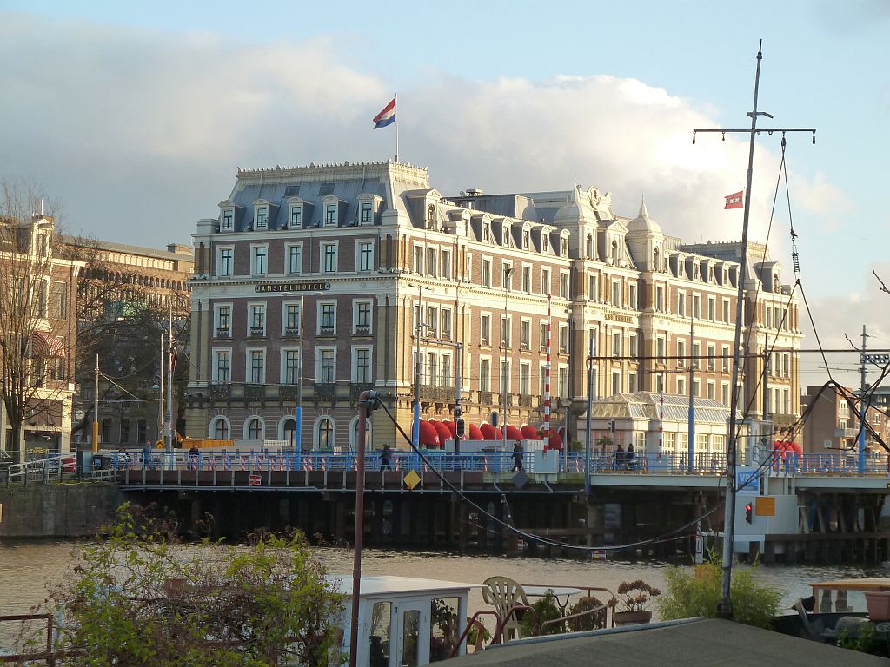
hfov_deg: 20.4
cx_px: 445
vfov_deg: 15.4
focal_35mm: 96
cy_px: 334
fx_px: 2468
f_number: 4.3
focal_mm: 15.8
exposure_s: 1/100
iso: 125
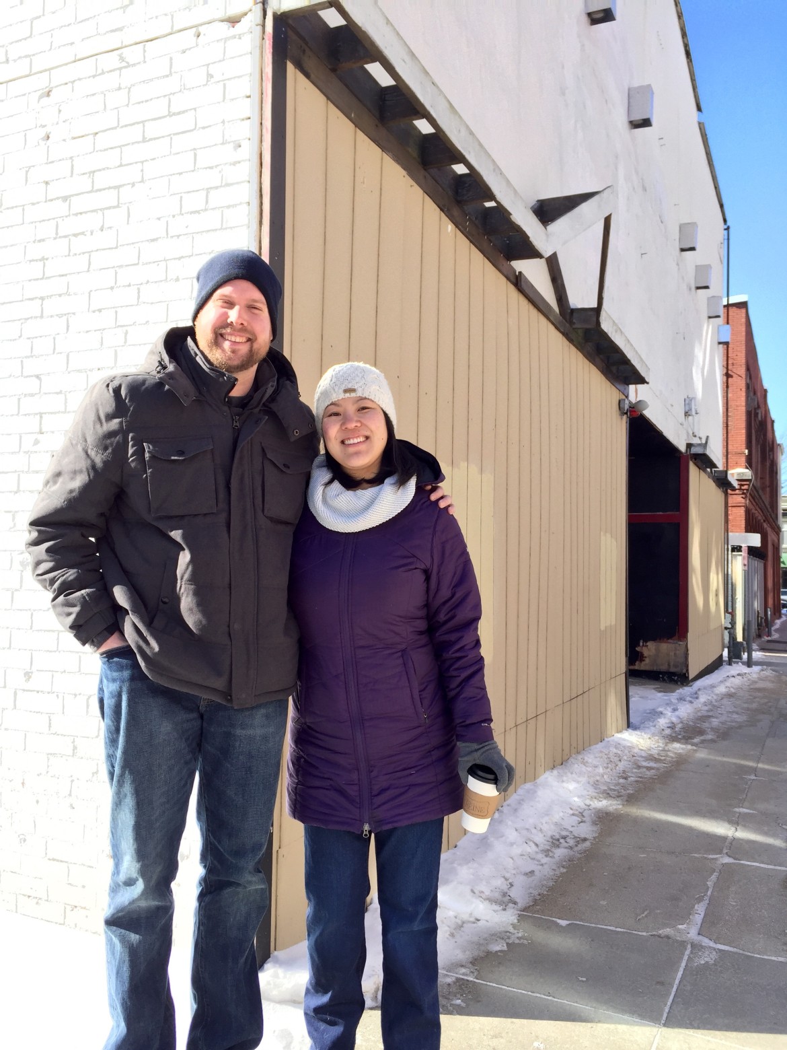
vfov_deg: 61.7
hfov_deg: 48.2
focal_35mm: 29
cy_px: 525
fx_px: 879
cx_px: 394
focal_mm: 4.15
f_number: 2.2
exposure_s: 1/439
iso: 32
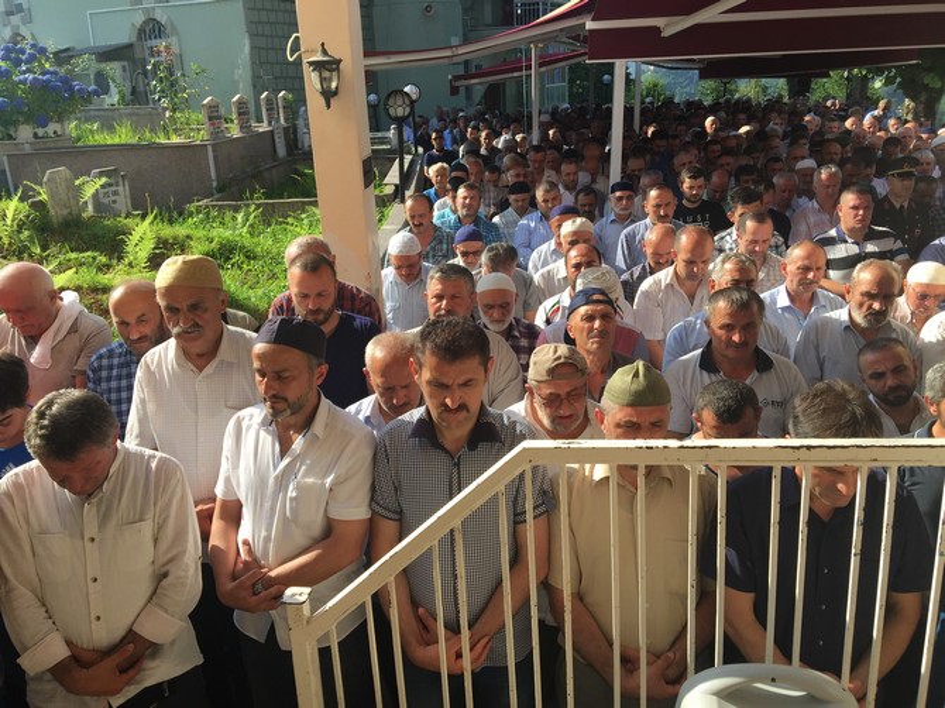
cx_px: 472
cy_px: 354
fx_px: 791
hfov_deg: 61.7
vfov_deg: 48.2
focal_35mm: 29
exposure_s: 1/898
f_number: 2.2
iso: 32
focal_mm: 4.15
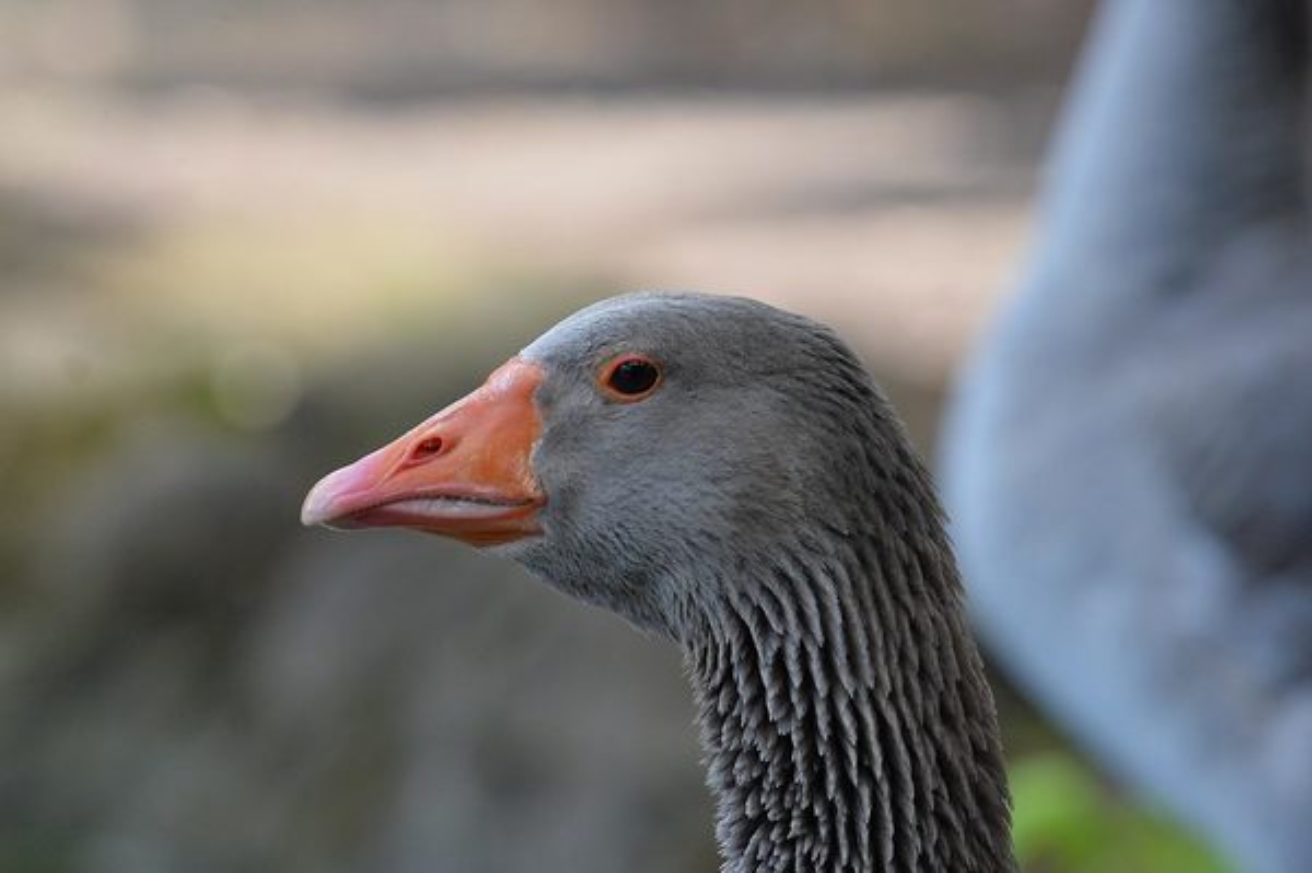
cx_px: 656
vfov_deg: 2.3
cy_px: 436
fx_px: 21848
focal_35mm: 600
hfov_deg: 3.4
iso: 3200
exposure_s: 1/640
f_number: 13
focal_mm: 600
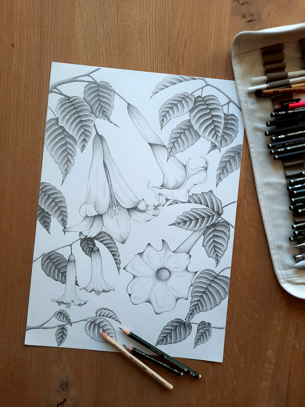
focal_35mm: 25
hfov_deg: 54.9
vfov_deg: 69.4
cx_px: 152
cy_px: 204
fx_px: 294
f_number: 2
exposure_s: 1/50
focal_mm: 4.6
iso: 40
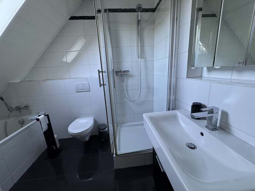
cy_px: 96
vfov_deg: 85.7
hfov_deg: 102.1
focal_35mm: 14
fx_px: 103
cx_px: 128
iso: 320
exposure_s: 1/85
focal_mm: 2.22
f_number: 2.2
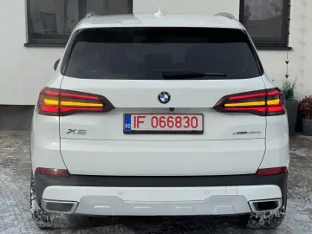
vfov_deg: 30.3
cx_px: 156
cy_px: 117
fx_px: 433
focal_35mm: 48
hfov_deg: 39.7
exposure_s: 1/3425
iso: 64
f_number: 1.78
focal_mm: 6.76
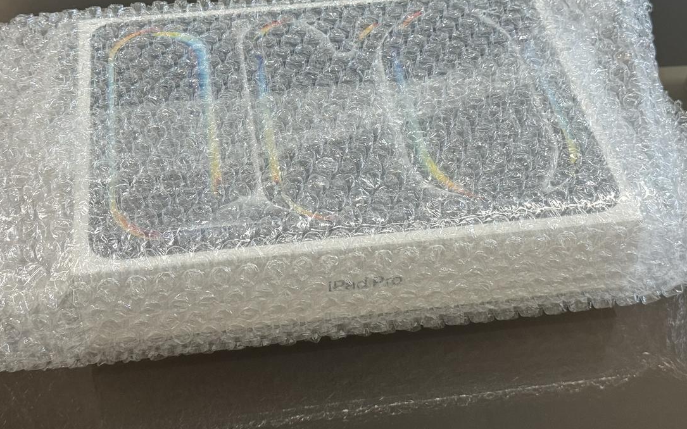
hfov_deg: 34.0
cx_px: 332
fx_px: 1123
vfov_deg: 21.5
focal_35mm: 60
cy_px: 139
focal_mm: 6.76
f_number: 1.78
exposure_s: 1/60
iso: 50
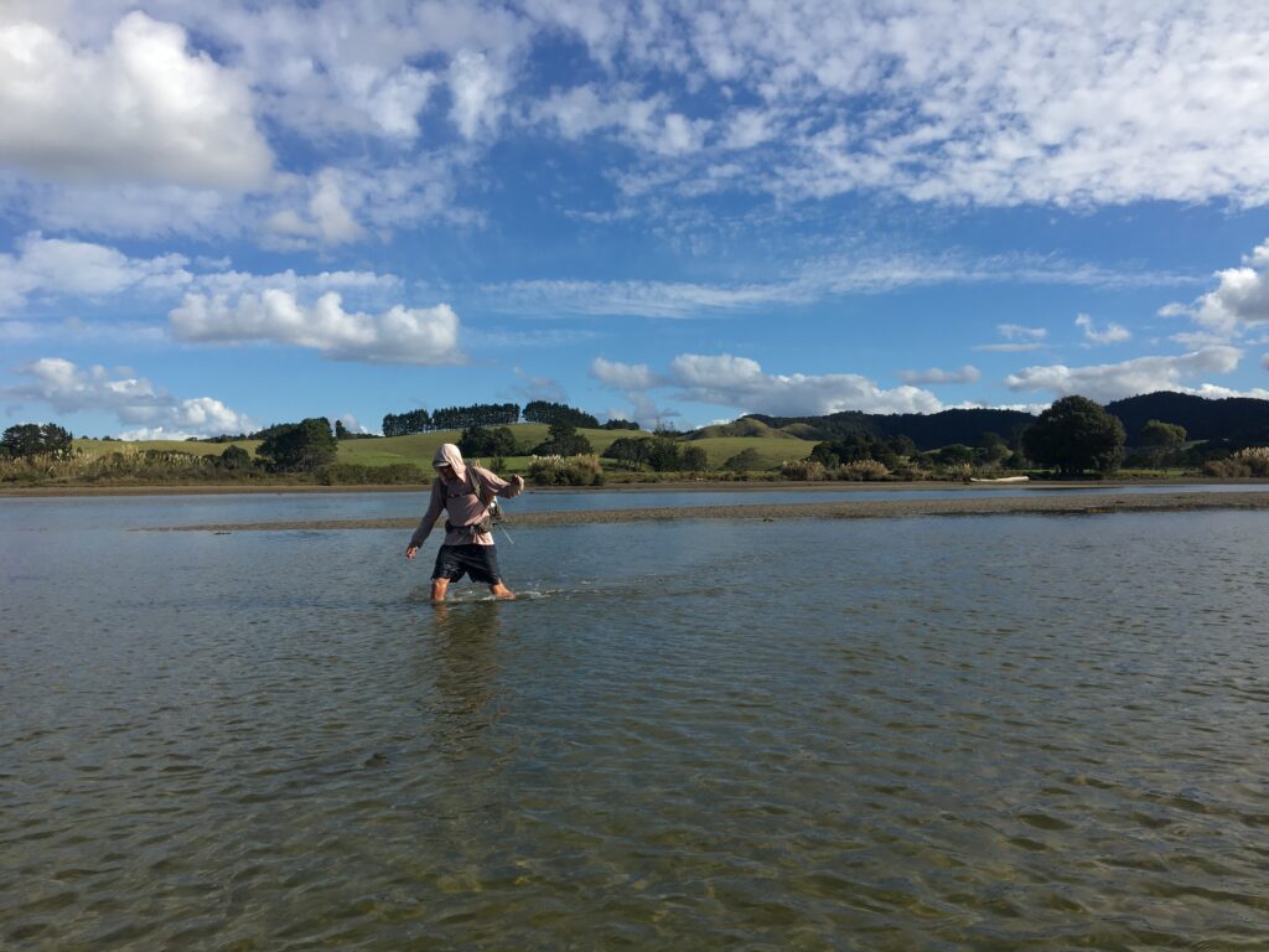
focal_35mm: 29
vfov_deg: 48.2
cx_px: 634
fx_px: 1063
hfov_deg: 61.7
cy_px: 476
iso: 25
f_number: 2.2
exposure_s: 1/1451
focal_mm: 4.15
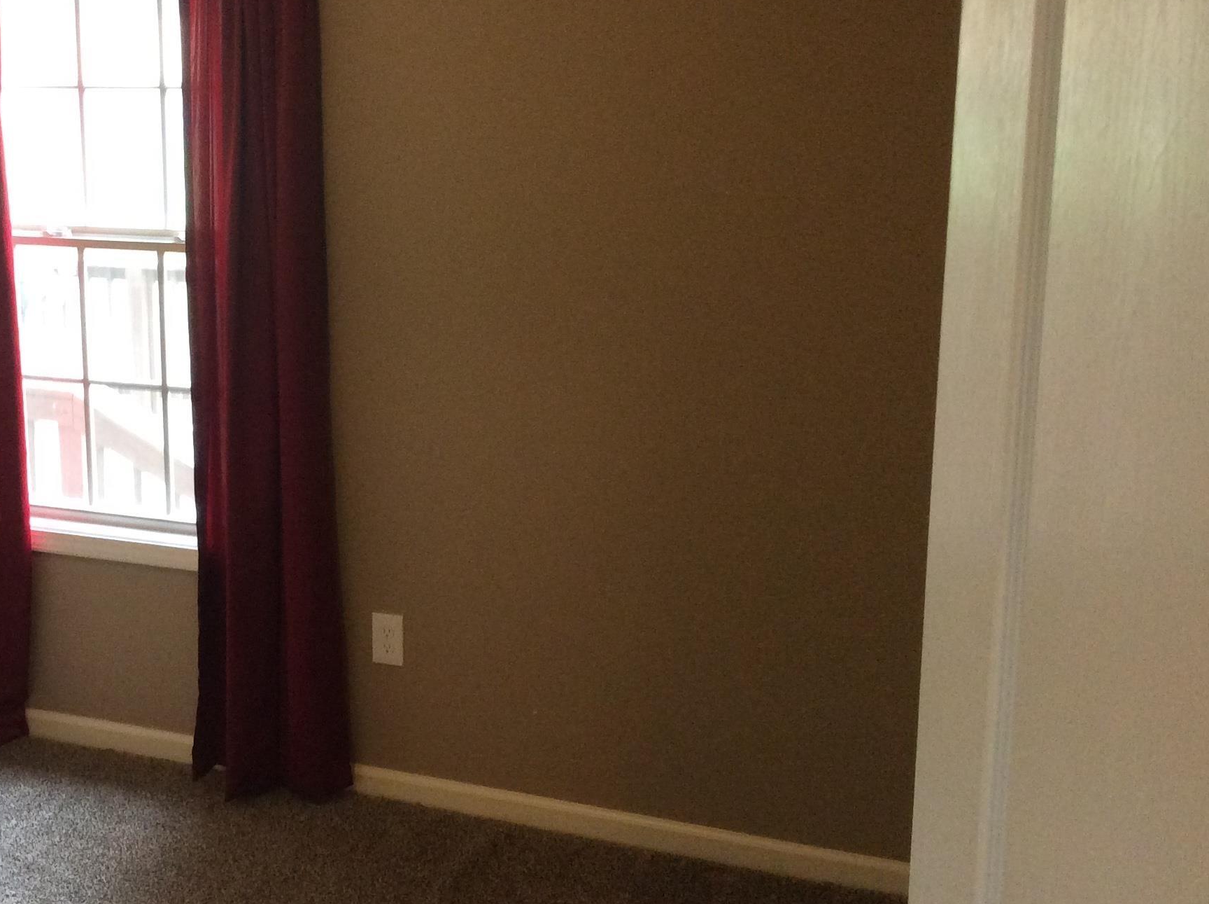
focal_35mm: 48
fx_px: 1674
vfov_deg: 30.2
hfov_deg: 39.0
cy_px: 401
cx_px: 349
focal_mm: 3.3
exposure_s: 1/24
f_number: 2.4
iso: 160
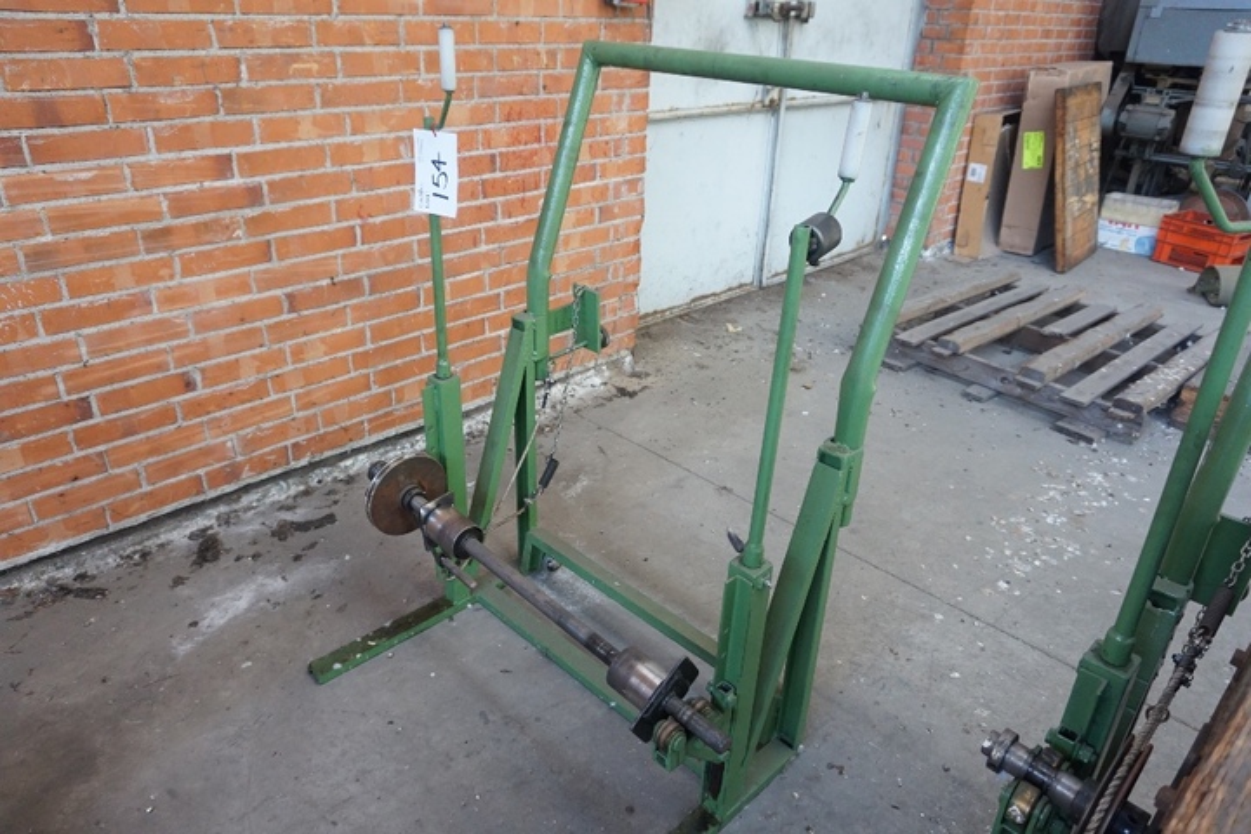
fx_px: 834
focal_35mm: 24
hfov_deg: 73.7
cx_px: 626
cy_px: 417
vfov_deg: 53.1
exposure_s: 1/160
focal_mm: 16
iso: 1600
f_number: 4
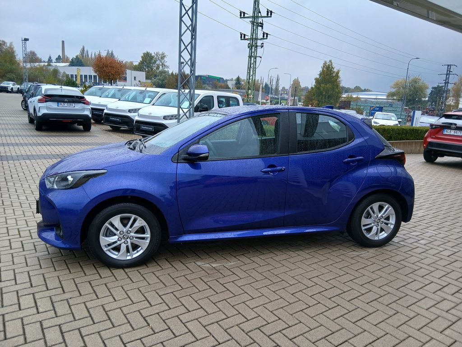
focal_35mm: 26
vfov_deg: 53.1
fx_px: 347
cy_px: 174
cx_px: 231
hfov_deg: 67.3
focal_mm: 3.98
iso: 20
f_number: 1.8
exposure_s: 1/149
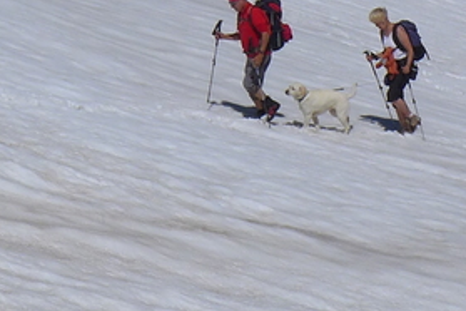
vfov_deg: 3.0
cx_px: 378
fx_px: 6006
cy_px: -62
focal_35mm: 464
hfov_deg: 4.4
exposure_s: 1/1600
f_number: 6.3
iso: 80
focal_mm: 17.7
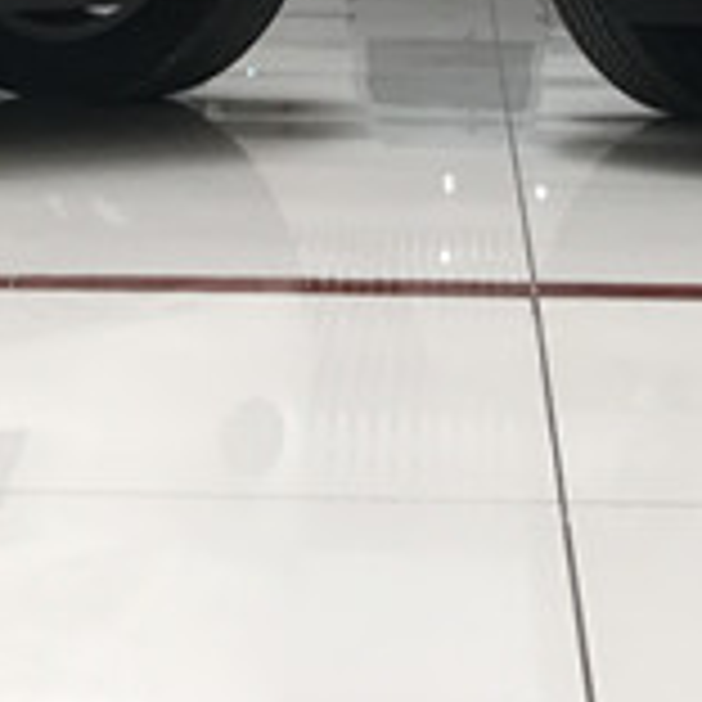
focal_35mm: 127
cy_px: -558
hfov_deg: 13.7
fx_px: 2914
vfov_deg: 12.5
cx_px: 392
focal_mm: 3.99
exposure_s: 1/50
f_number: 1.8
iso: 25
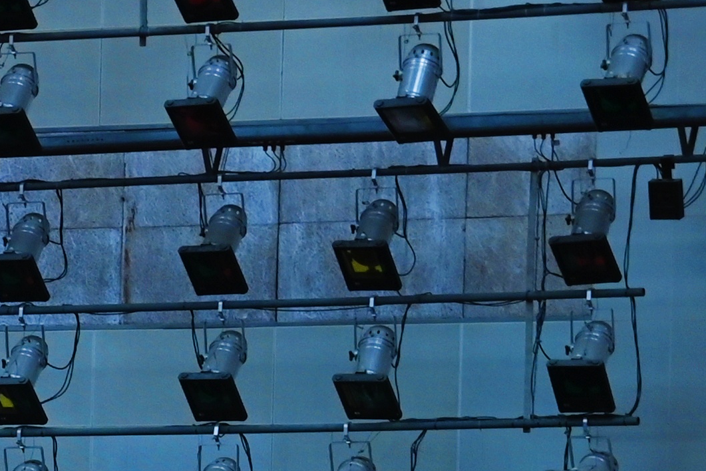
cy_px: 1018
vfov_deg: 4.1
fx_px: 6453
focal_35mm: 329
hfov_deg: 6.0
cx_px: -1021
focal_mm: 58
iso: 400
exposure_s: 1/250
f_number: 4
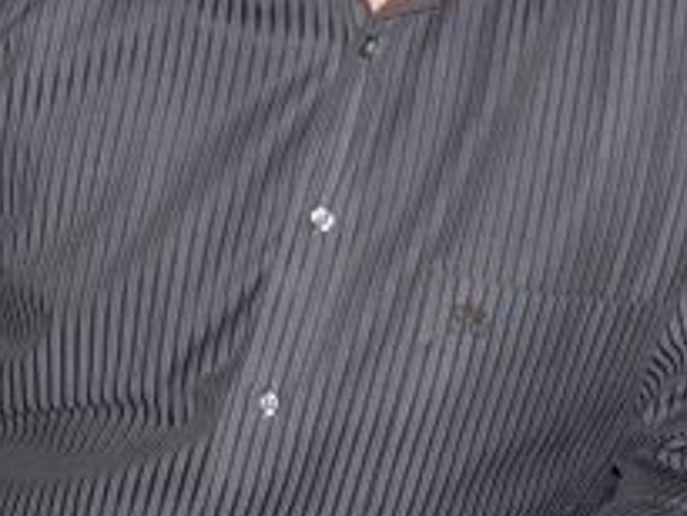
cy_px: -3
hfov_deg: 18.5
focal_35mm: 106
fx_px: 2105
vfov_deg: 13.8
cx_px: 251
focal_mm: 6
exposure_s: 1/45
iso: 100
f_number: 2.8
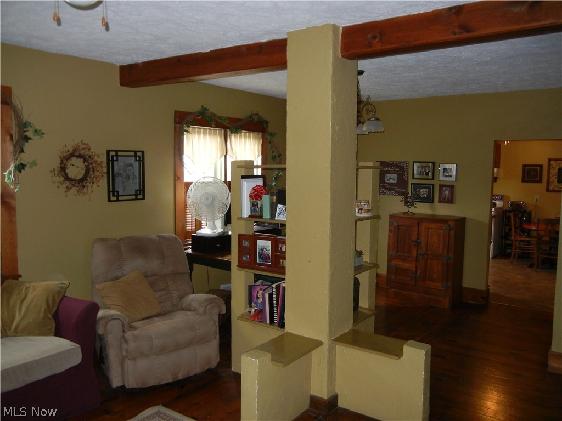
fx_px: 487
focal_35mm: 30
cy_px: 210
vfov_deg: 46.8
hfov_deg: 60.0
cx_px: 281
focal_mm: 5.4
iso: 266
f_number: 3.5
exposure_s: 1/30
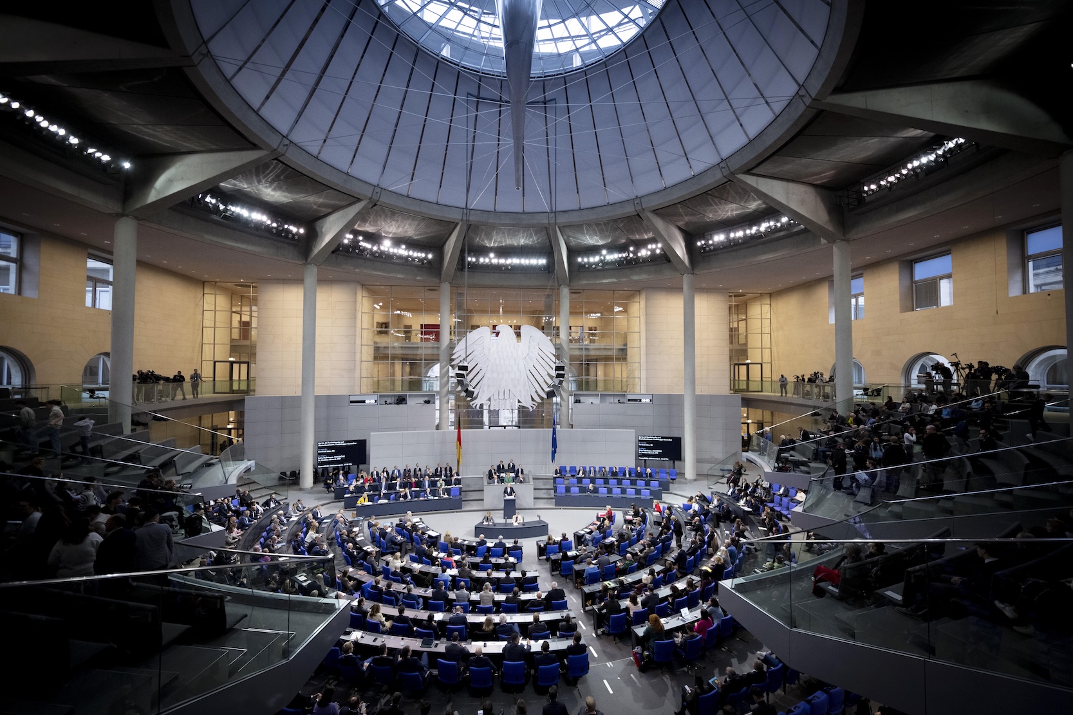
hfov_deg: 104.3
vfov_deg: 81.2
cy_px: 358
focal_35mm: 14
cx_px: 536
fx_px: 417
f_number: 2.8
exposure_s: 1/320
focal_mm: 14
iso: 2000
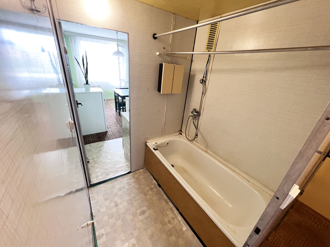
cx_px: 165
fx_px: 124
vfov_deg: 89.9
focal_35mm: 13
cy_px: 124
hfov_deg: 106.2
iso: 200
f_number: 1.8
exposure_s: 1/50
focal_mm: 1.57
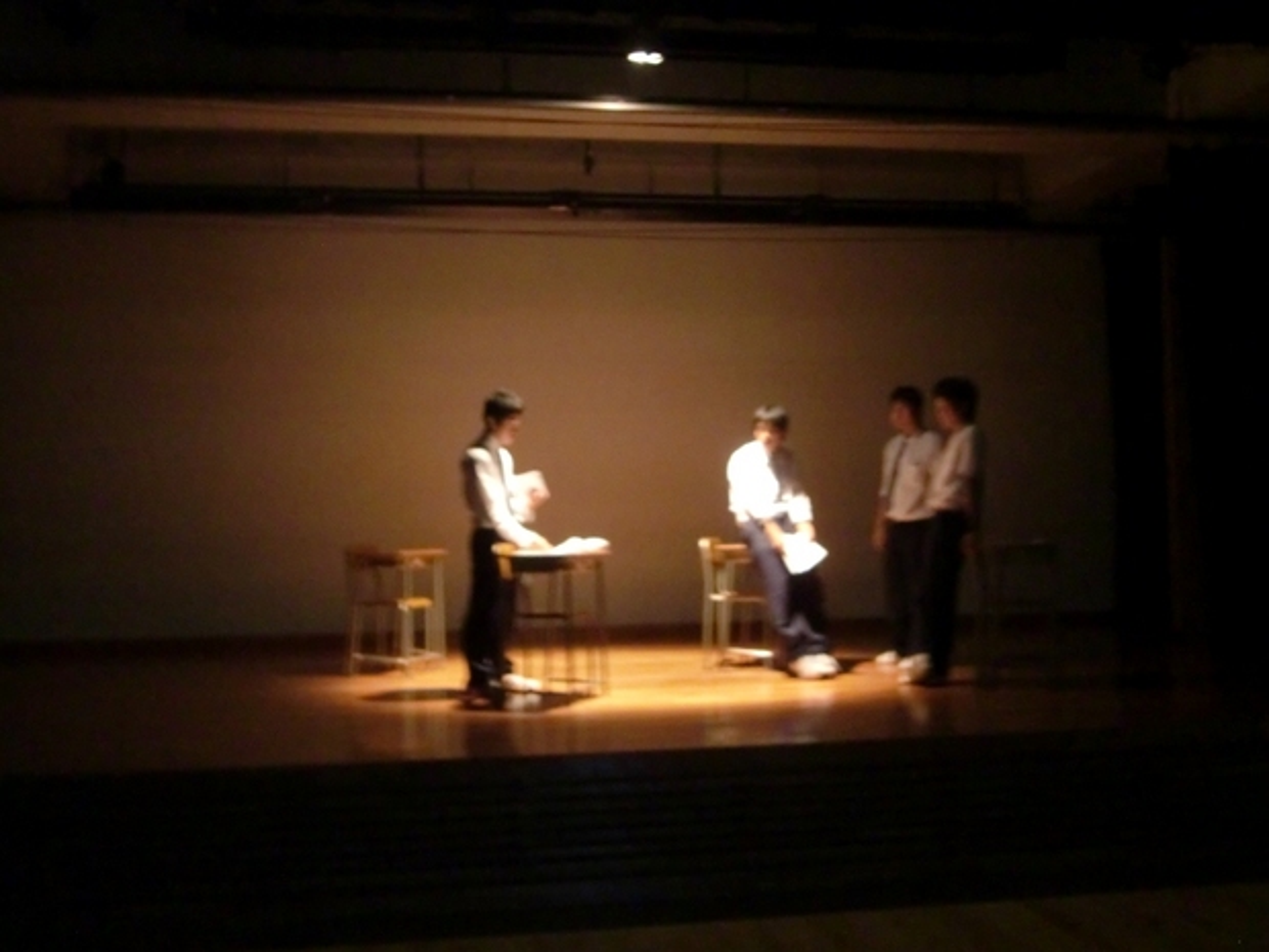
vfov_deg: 36.8
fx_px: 1430
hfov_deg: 47.9
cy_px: 476
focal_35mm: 39
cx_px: 634
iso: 800
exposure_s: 1/8
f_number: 3
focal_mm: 6.9
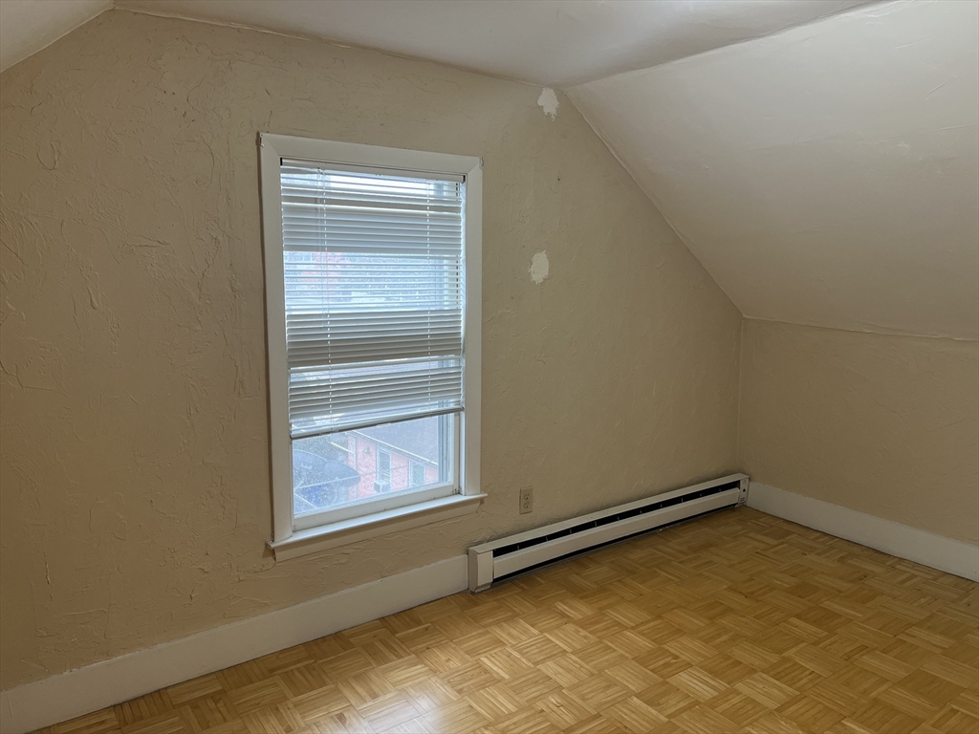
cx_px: 490
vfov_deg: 53.1
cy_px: 367
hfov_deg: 67.3
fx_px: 735
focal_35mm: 26
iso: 125
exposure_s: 1/120
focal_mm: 5.7
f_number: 1.5
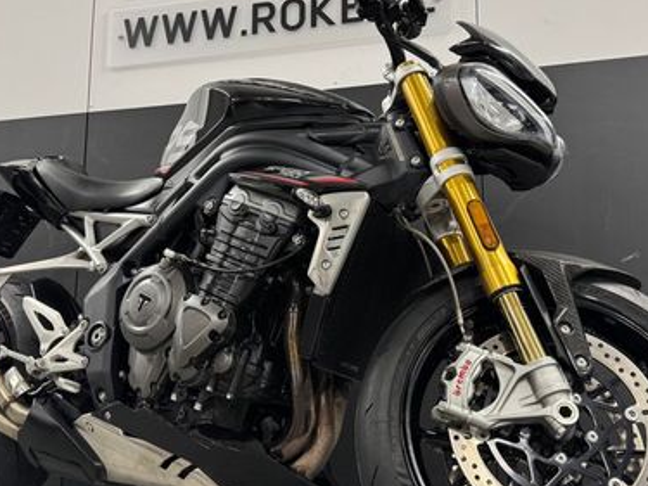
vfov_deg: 35.1
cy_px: 216
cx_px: 309
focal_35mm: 41
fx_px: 767
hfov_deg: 45.8
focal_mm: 6.76
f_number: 1.78
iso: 200
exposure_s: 1/100
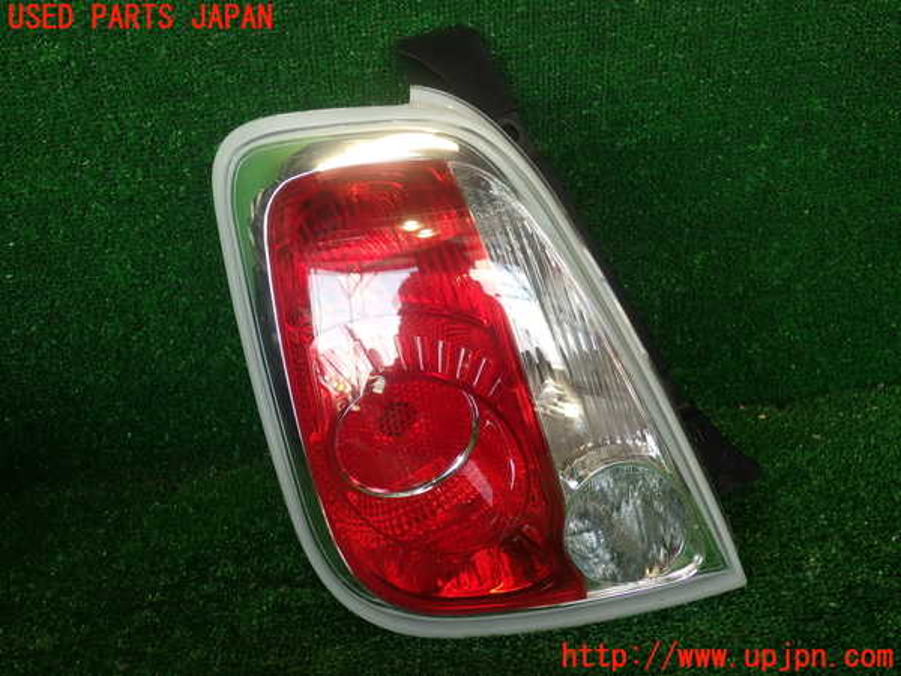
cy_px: 338
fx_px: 833
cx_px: 450
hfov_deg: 56.8
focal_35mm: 32
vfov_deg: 44.2
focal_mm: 5.79
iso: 100
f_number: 2.4
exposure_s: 1/80
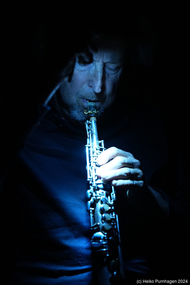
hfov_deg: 6.9
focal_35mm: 200
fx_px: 1582
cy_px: 142
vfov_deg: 10.3
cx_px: 95
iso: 6400
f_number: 2.8
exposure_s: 1/50
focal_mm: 200
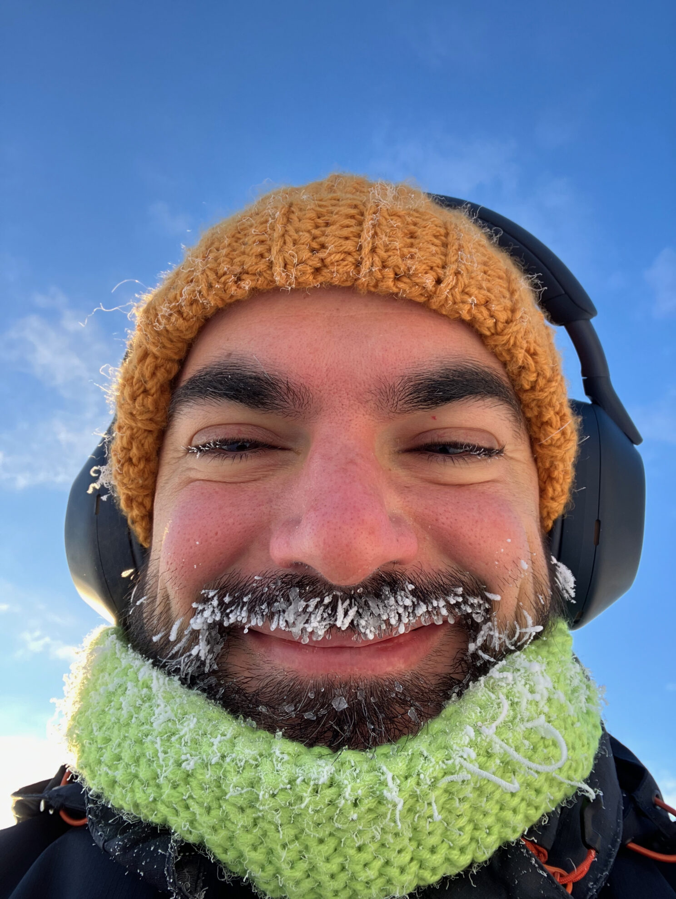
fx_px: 832
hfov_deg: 44.2
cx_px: 338
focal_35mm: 32
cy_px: 450
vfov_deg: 56.8
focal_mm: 2.87
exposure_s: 1/121
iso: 20
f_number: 2.2
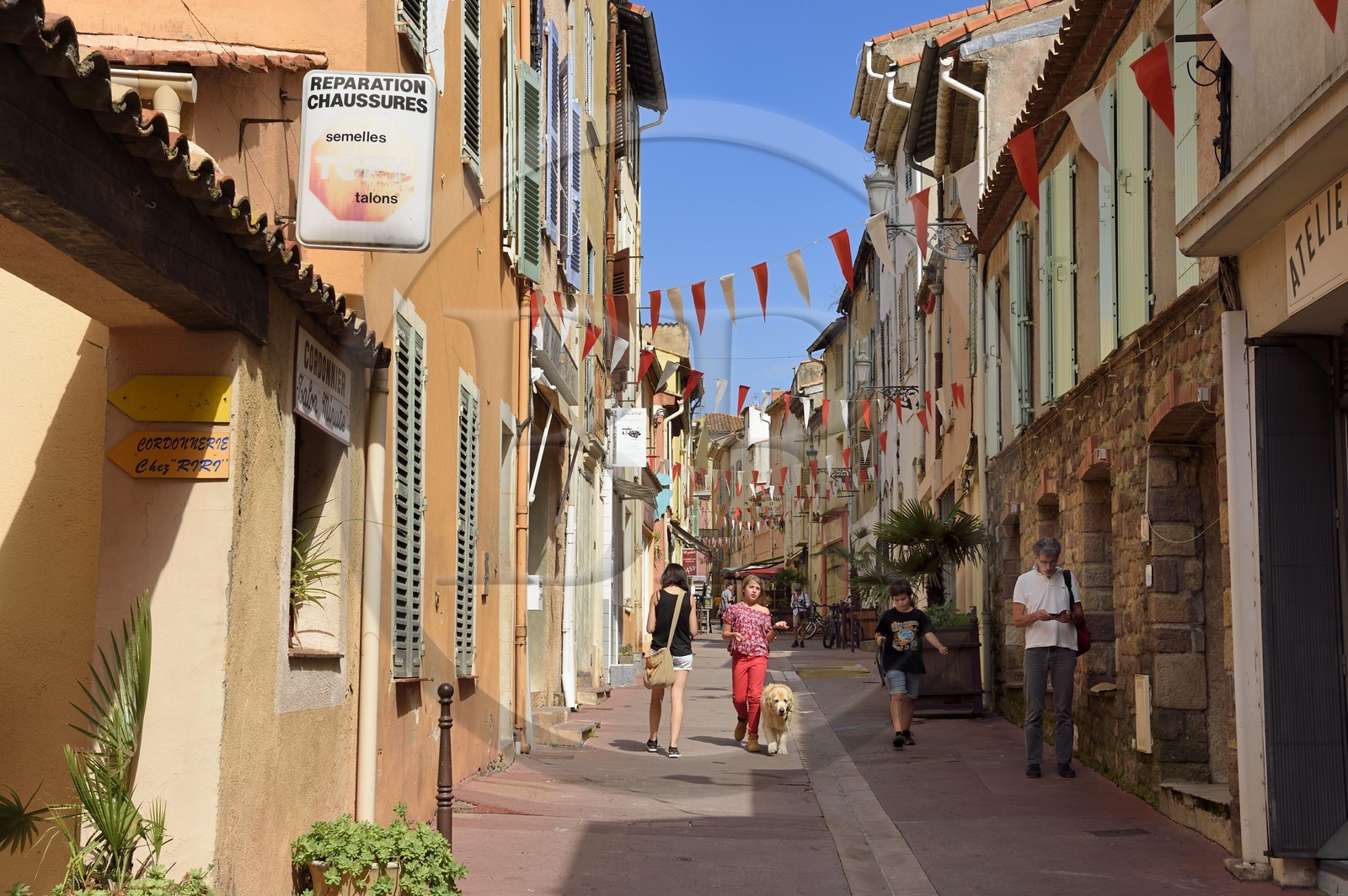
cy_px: 448
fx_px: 1945
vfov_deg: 25.9
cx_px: 674
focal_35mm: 52
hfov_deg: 38.2
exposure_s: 1/250
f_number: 13
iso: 200
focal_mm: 52
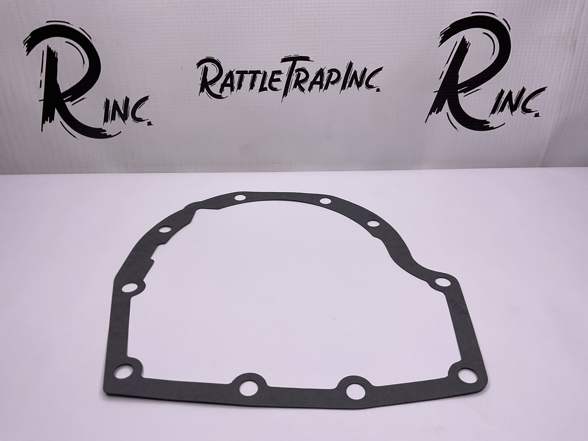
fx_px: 493
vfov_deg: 48.2
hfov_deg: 61.7
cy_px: 220
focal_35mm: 29
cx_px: 294
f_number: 1.8
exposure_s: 1/287
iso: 16
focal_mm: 3
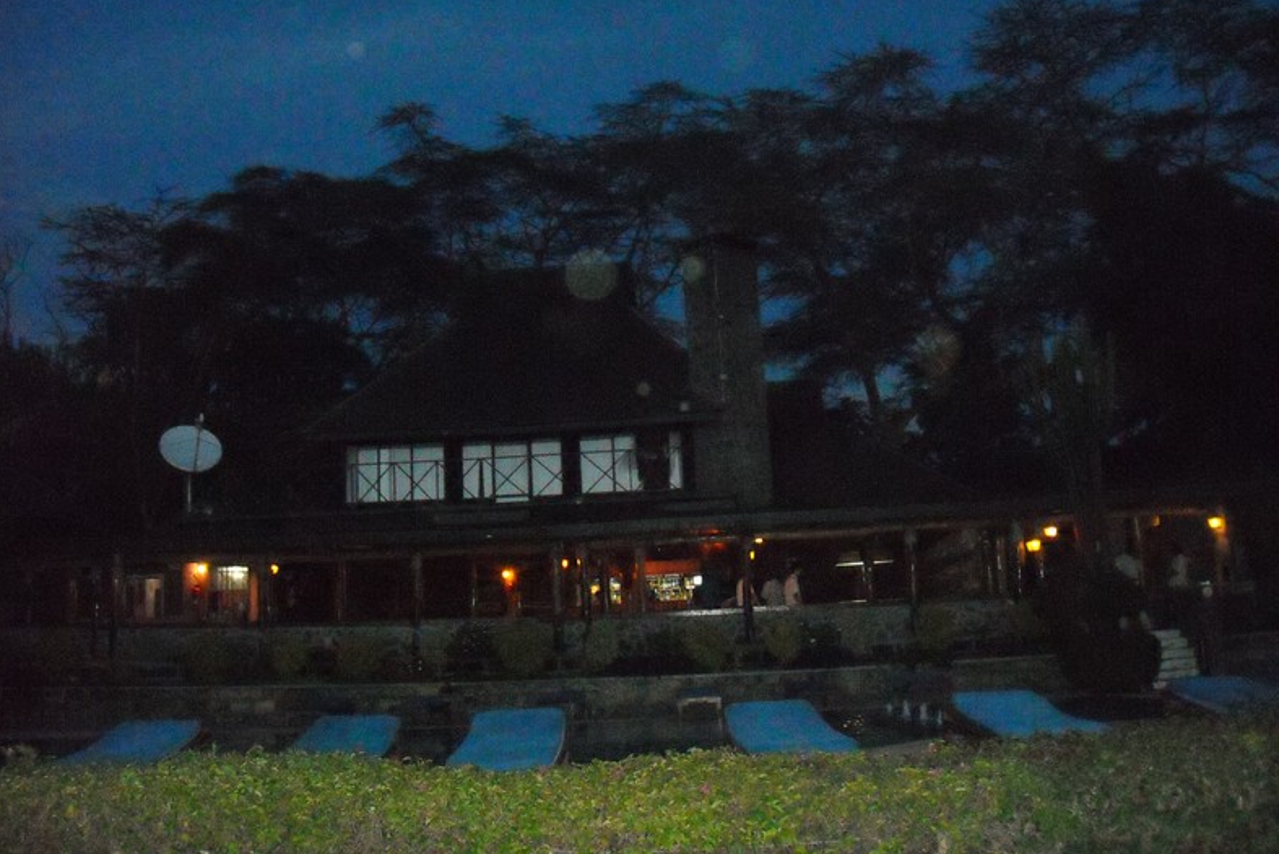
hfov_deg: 51.9
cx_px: 631
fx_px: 1315
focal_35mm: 37
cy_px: 368
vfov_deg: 35.9
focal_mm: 5.7
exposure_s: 1/60
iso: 1600
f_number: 2.8
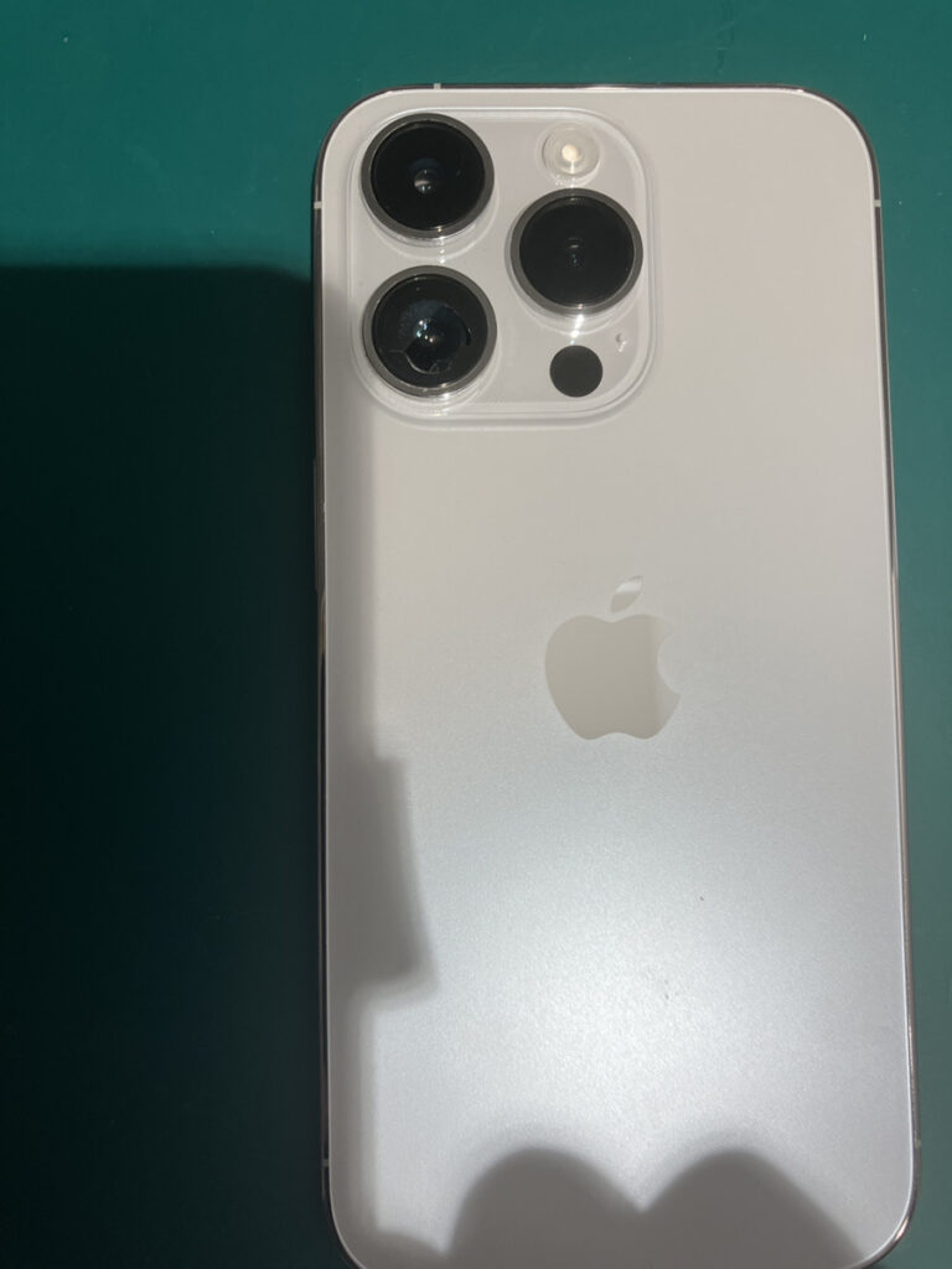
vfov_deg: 63.4
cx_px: 476
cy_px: 634
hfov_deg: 49.7
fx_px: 1027
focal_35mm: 28
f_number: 1.8
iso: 40
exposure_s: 1/100
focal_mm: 3.99
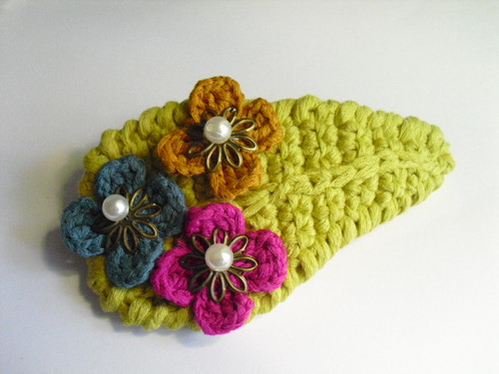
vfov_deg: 39.7
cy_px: 187
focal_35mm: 36
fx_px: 519
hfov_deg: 51.4
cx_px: 250
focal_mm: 6.3
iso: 800
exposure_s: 1/30
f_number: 3.1
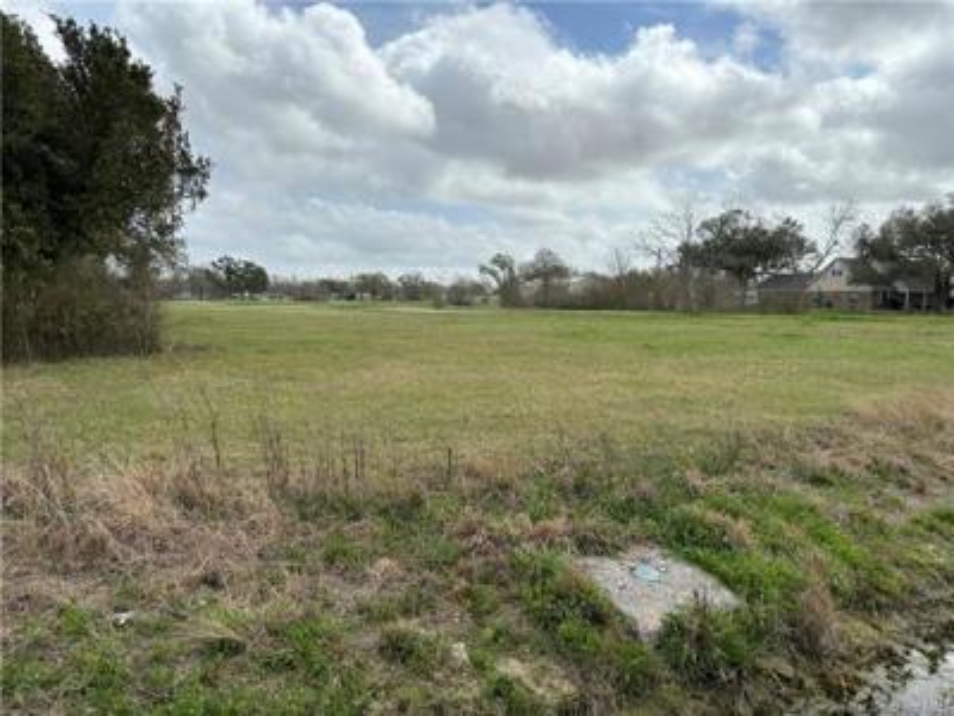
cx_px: 477
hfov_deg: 67.3
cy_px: 358
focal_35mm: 26
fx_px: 717
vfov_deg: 53.1
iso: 50
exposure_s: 1/5076
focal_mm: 5.96
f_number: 1.6
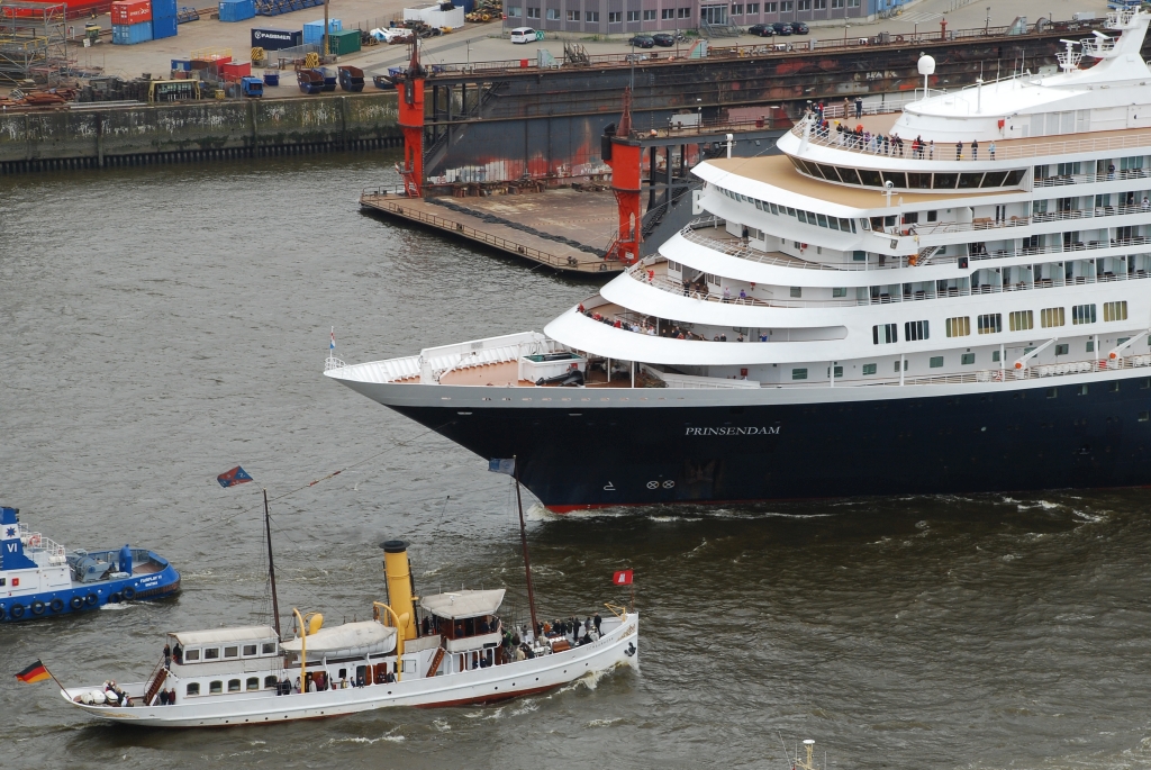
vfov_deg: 11.4
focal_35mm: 120
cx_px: 576
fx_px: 3840
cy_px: 385
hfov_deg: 17.0
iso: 200
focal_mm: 80
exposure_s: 1/160
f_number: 9
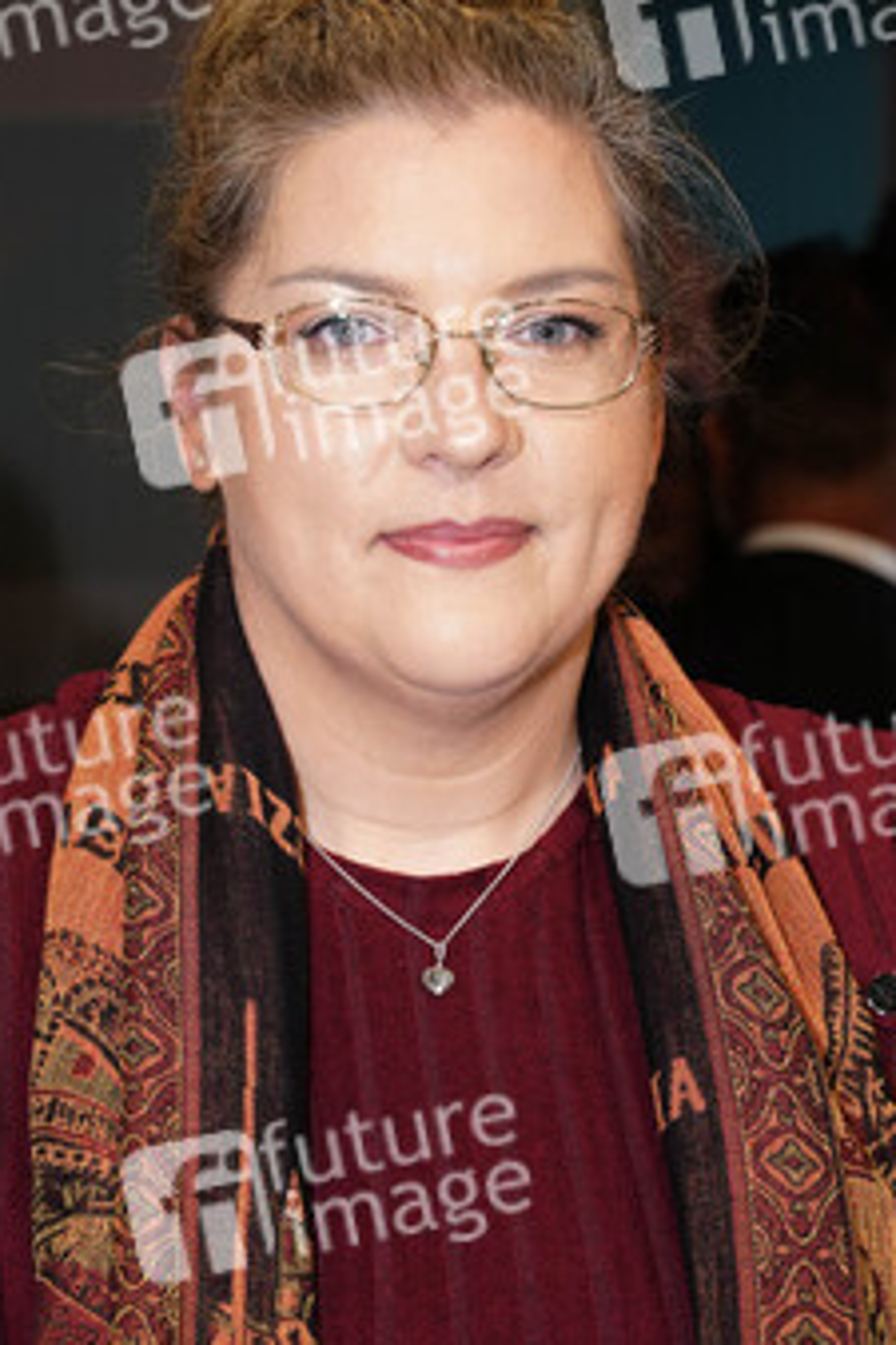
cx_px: 442
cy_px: 593
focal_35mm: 78
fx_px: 2915
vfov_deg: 26.0
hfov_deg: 17.5
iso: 2000
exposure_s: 1/160
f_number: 5.6
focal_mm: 66
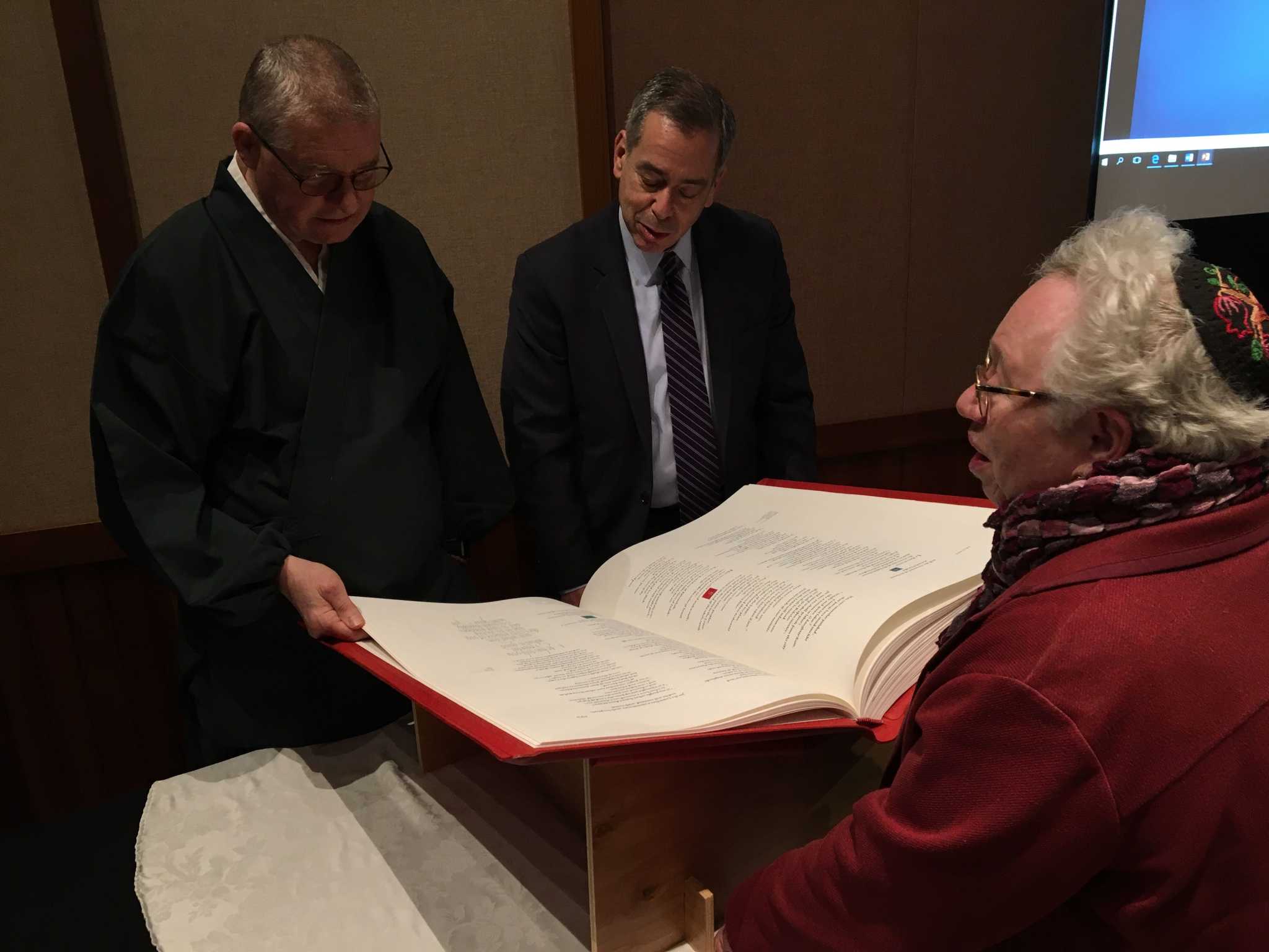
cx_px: 634
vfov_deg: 48.2
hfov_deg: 61.7
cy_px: 476
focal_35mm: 29
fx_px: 1063
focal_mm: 4.15
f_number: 2.2
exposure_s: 1/30
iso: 80
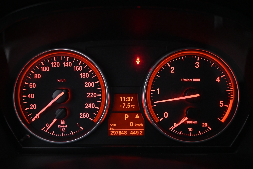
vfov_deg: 46.8
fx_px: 195
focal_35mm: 28
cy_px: 84
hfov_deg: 65.9
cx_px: 126
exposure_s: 1/30
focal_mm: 18.5
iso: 2200
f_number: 3.8
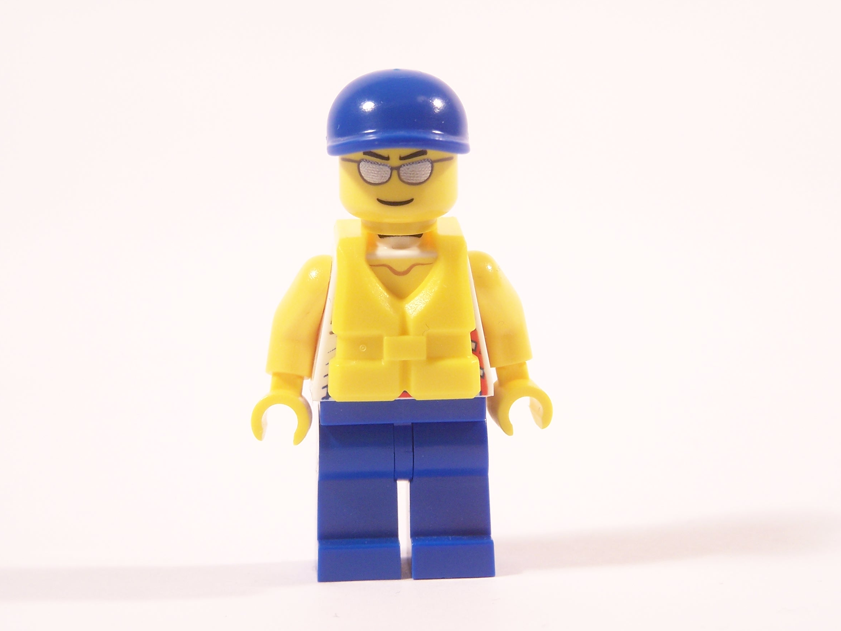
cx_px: 416
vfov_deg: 11.5
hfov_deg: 15.3
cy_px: 312
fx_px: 3134
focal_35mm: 129
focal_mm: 19.4
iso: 100
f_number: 3.2
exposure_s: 1/15
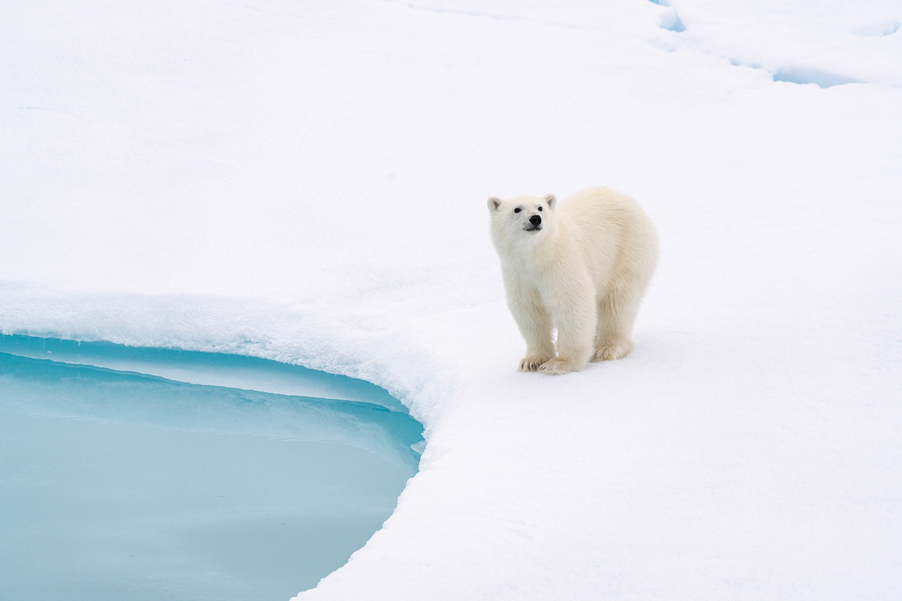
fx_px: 15030
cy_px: 300
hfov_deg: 3.4
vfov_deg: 2.3
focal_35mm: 600
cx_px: 451
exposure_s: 1/640
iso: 640
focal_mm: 600
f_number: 8
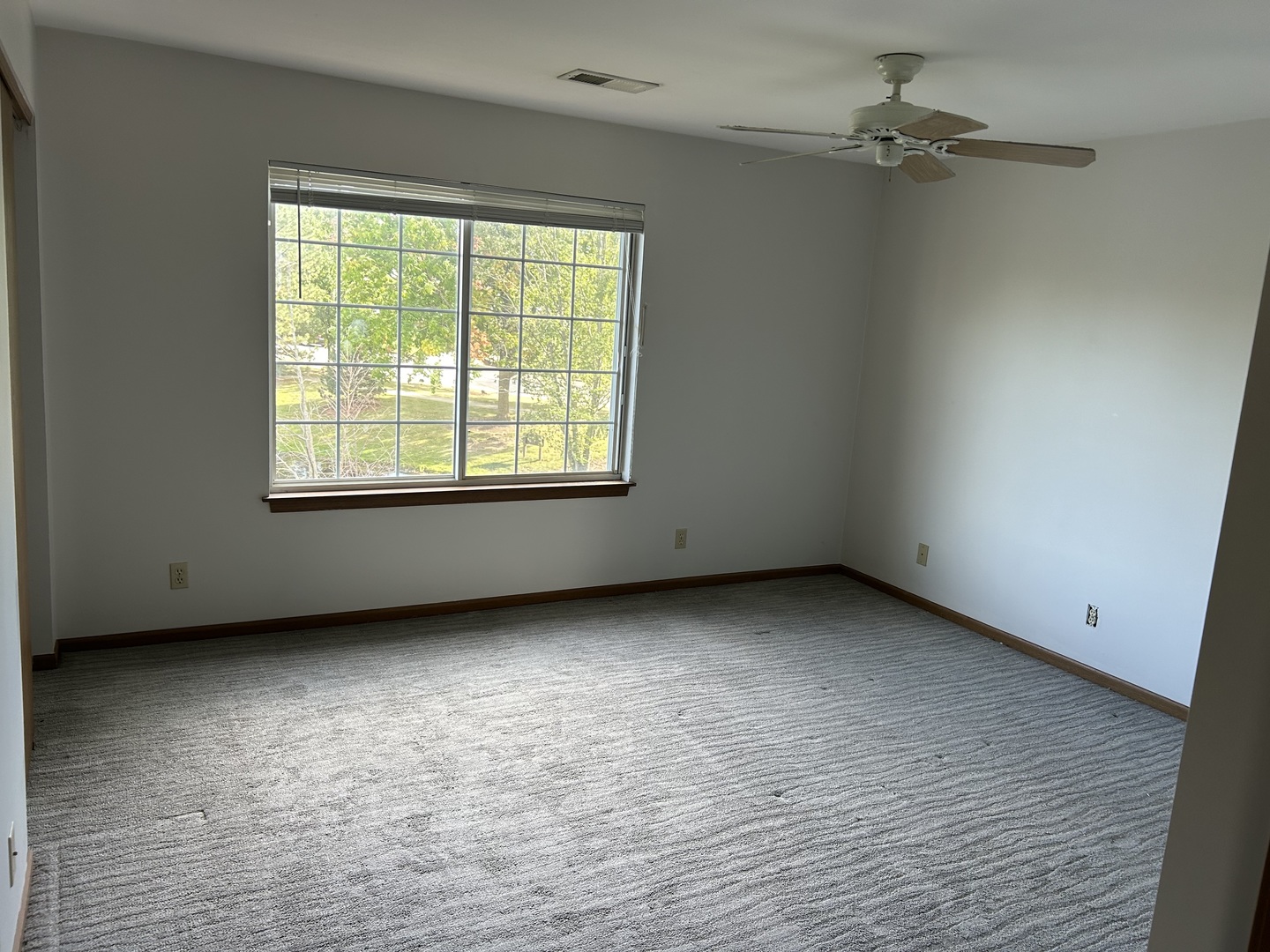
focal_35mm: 26
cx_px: 635
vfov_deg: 53.1
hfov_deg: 67.3
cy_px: 476
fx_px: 954
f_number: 1.5
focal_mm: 5.7
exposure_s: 1/120
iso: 80
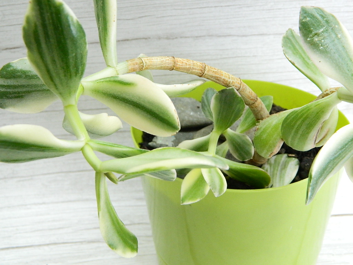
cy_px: 132
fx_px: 479
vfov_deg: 30.9
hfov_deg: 40.4
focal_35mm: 47
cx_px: 176
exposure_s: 1/80
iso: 400
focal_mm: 8.4
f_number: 3.6
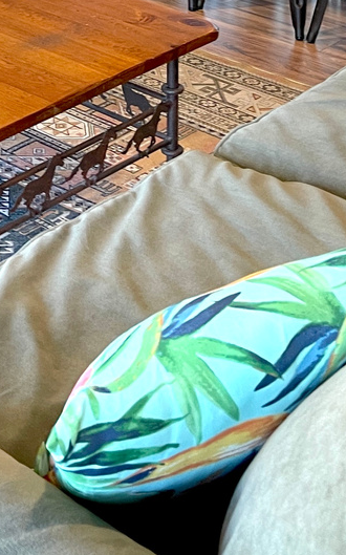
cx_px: 29
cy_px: -195
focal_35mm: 77
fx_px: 1163
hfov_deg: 16.7
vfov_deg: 23.3
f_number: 1.6
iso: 125
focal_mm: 5.1
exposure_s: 1/60
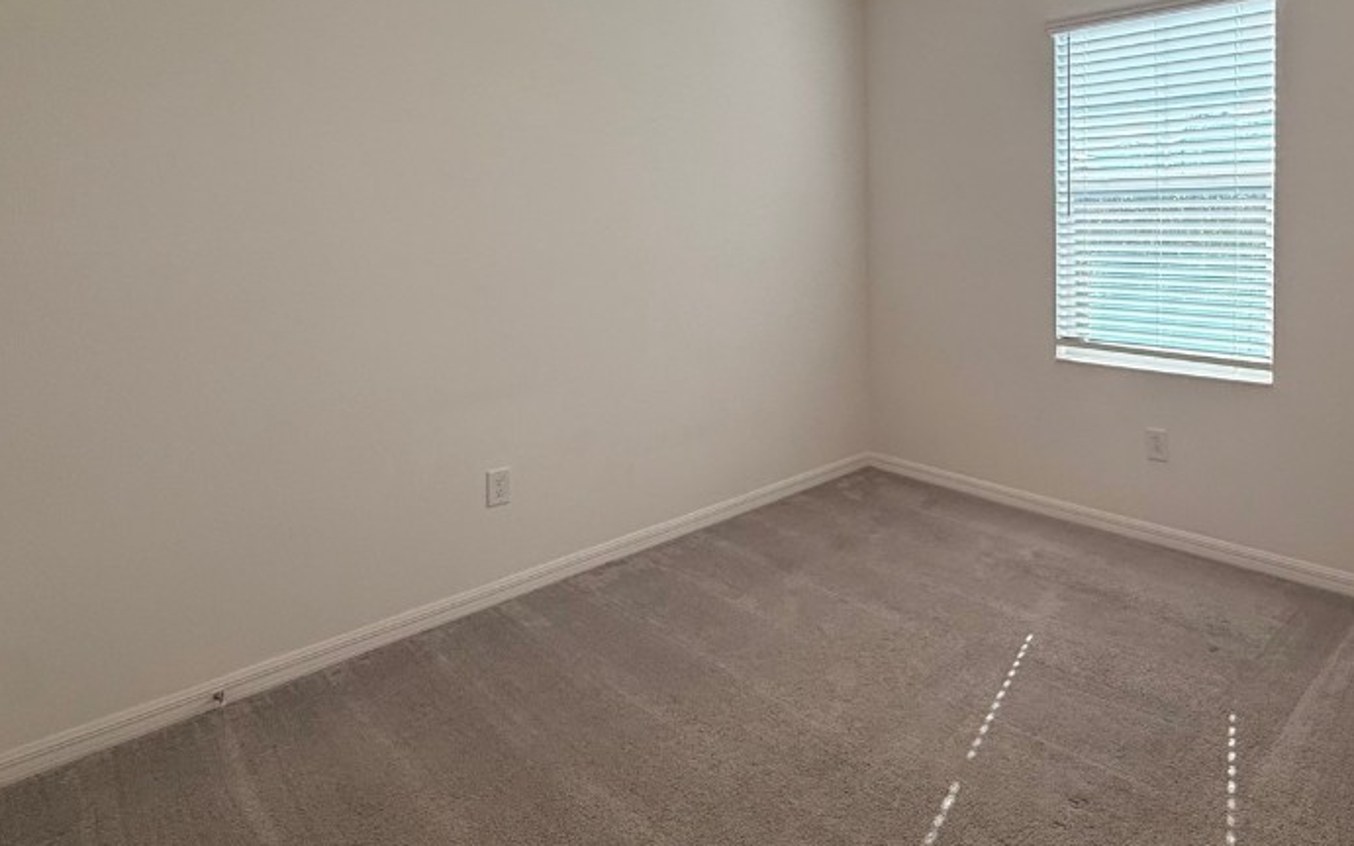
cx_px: 856
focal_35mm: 22
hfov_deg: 78.0
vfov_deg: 53.2
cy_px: 239
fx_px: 812
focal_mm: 2.22
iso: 64
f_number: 2.2
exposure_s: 1/298
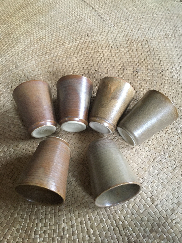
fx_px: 203
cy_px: 122
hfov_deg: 48.2
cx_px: 91
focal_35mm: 29
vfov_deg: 61.7
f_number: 2.2
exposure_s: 1/17
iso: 400
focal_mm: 4.15
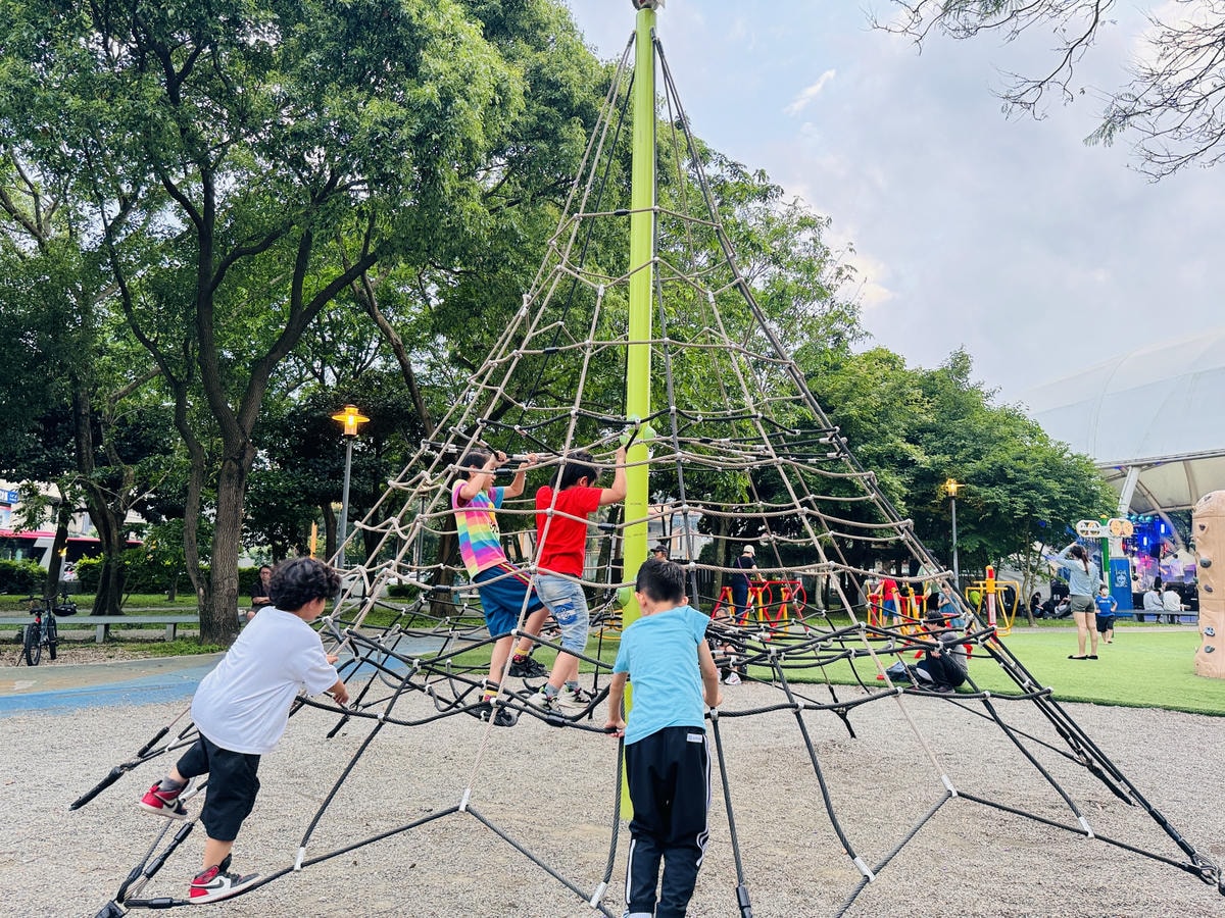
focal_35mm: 24
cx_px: 612
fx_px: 849
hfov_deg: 71.6
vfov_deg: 56.8
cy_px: 459
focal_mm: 6.76
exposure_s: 1/60
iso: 125
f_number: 1.78
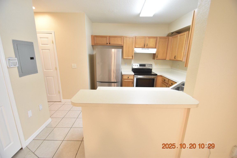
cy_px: 79
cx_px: 118
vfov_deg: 77.3
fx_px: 99
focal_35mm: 15
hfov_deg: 100.4
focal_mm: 10
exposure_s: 1/45
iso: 800
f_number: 3.5
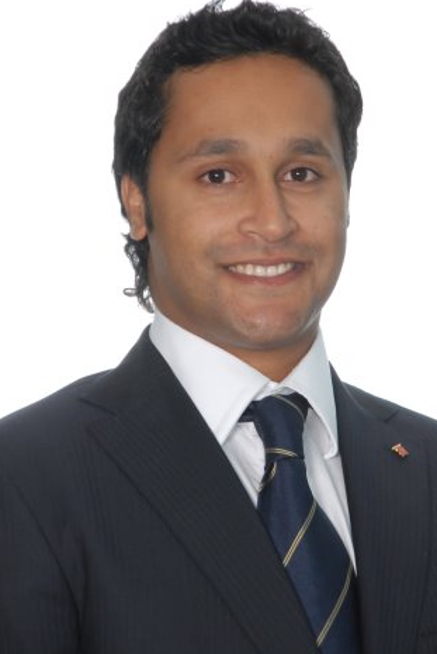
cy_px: 311
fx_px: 4589
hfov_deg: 5.5
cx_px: 266
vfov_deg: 8.1
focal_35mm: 253
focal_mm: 135
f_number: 5.6
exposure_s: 1/125
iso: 400
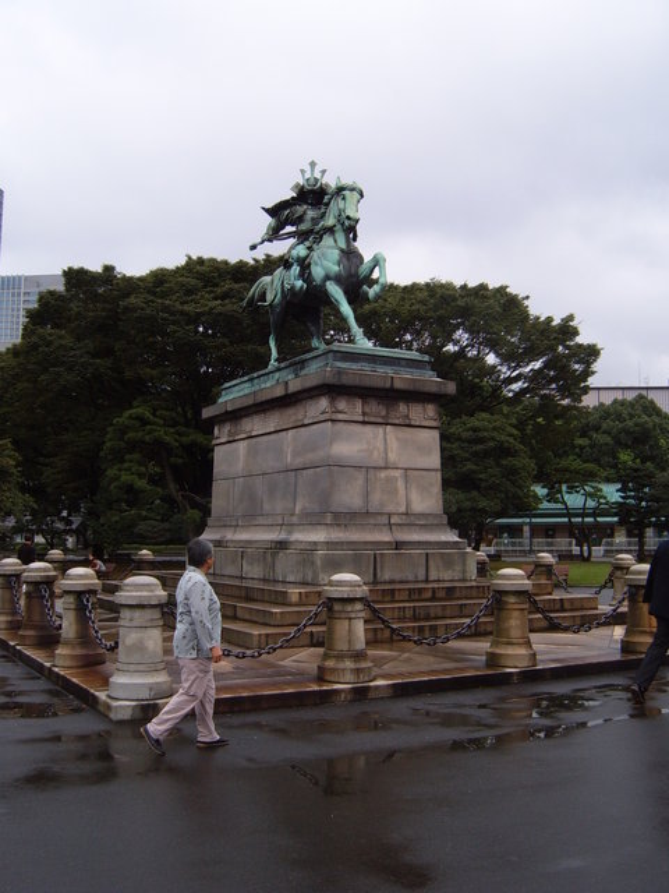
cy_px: 446
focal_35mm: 37
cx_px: 334
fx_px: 953
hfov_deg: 38.7
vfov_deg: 50.1
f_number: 6
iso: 63
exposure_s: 1/125
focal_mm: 6.2
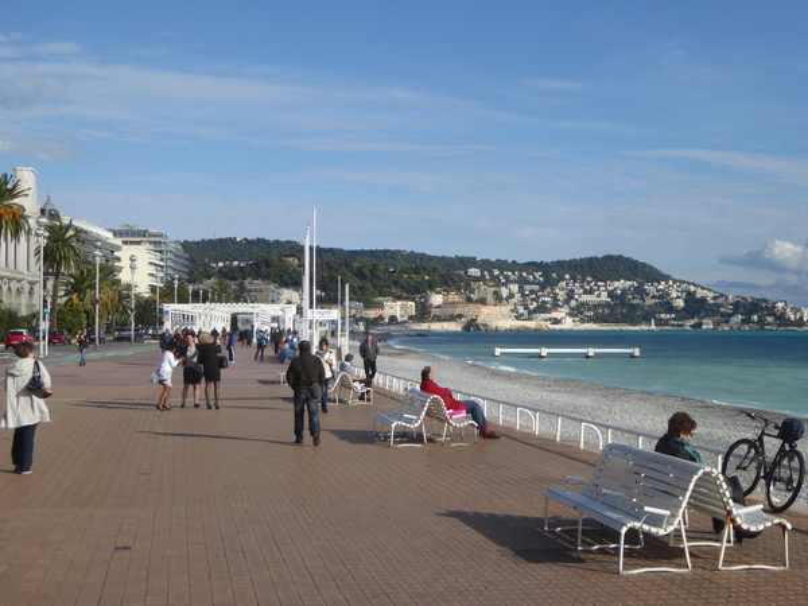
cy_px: 303
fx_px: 1237
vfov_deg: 27.5
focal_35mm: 53
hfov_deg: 36.2
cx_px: 404
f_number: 4.1
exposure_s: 1/1000
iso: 100
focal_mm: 9
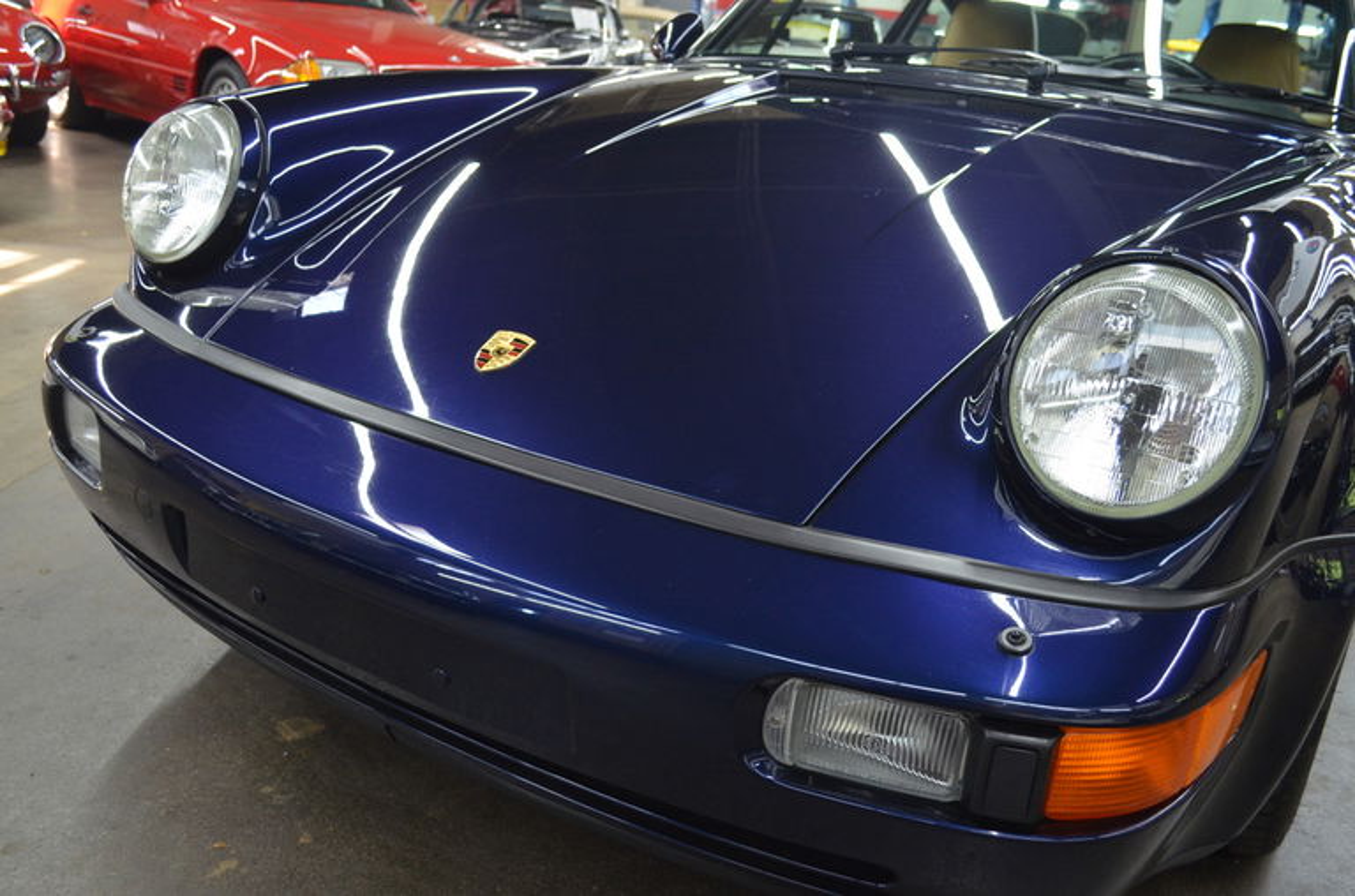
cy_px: 448
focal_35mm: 33
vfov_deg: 39.8
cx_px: 678
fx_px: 1239
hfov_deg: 57.3
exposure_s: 1/60
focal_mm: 22
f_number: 4
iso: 800
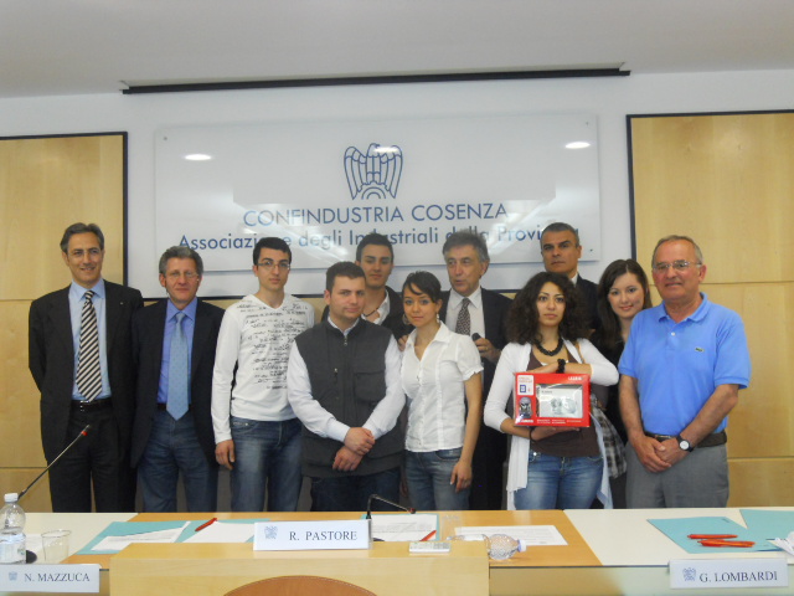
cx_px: 397
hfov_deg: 56.8
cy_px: 298
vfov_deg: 44.2
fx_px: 734
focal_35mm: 32
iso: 400
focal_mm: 5.7
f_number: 2.8
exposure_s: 1/50
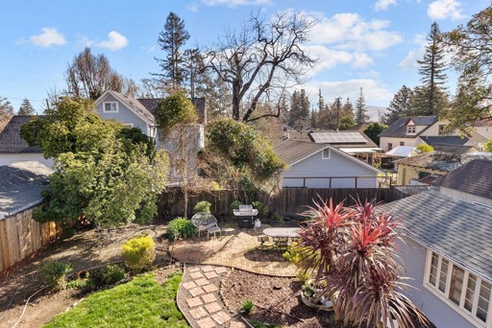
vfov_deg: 62.0
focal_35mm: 20
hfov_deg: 83.5
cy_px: 165
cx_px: 215
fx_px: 273
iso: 250
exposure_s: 1/800
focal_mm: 16
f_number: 5.6
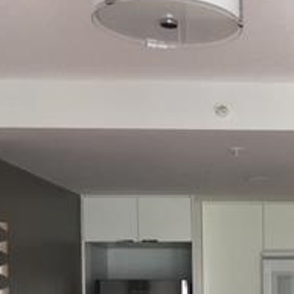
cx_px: 384
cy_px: 332
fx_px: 817
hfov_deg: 18.9
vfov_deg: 19.5
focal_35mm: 85
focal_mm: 4.15
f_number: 2.2
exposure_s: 1/30
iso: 40
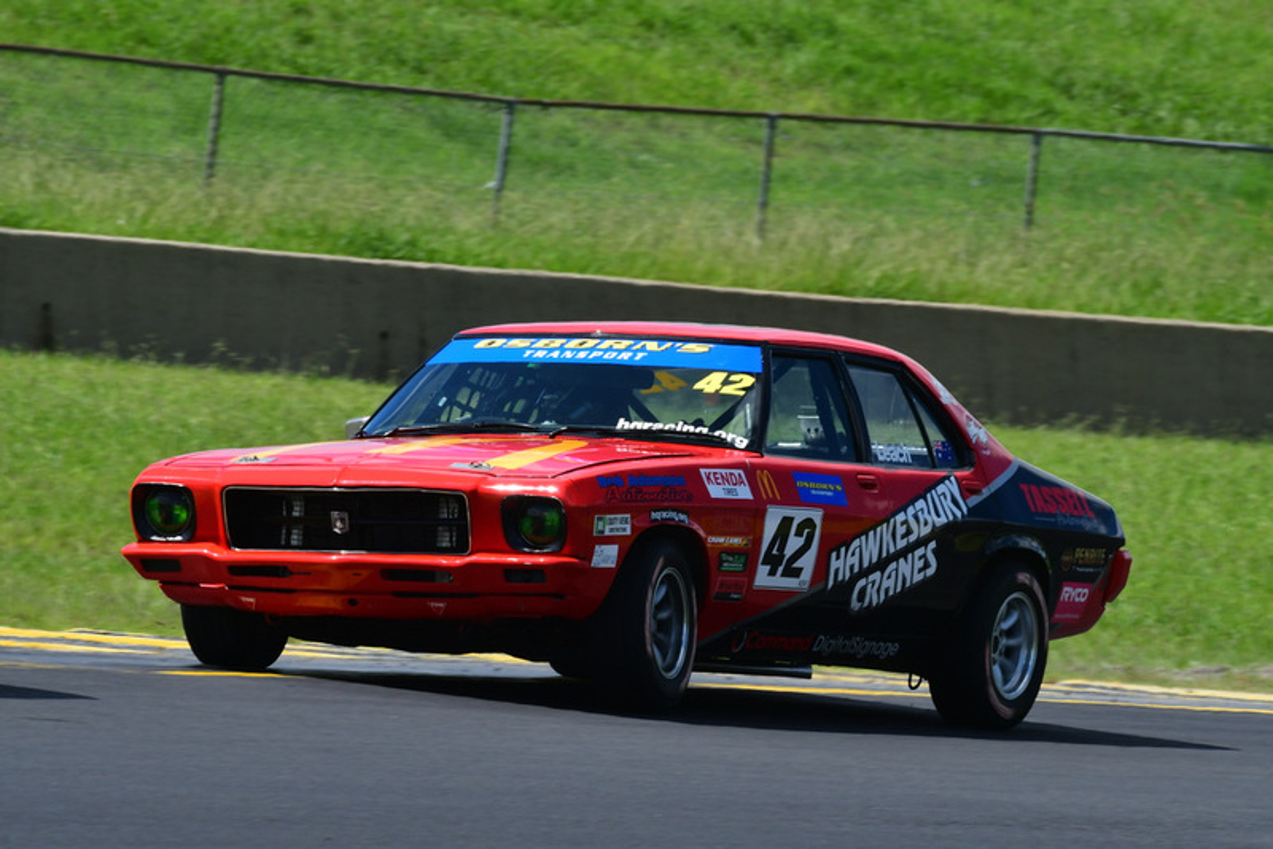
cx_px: 636
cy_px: 424
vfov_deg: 2.5
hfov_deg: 3.7
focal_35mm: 555
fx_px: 19631
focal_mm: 370
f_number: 13
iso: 400
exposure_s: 1/500
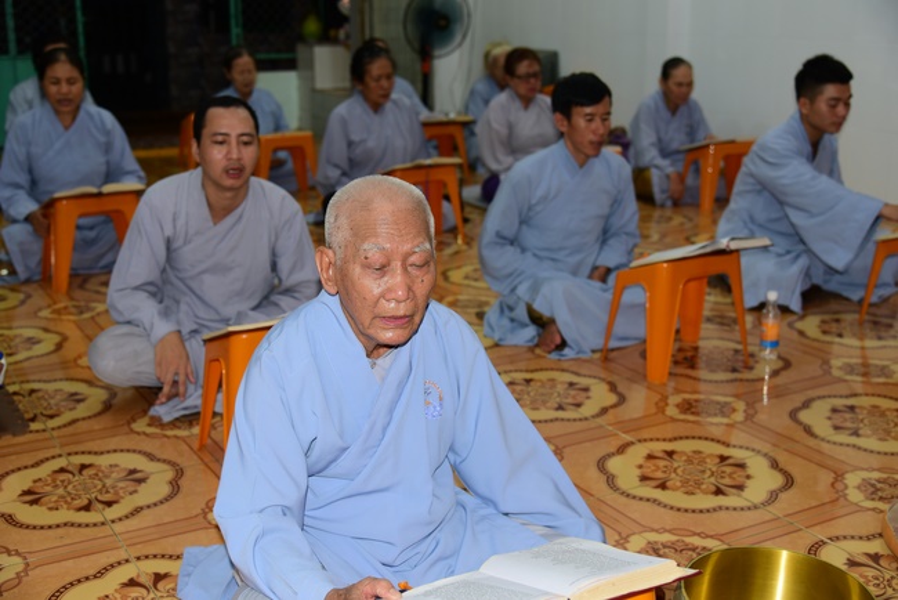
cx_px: 449
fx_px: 1148
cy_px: 300
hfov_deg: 42.7
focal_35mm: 46
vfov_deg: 29.3
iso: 320
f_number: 4
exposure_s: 1/60
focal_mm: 46
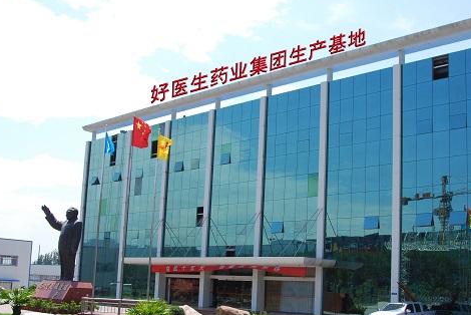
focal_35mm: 46
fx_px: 602
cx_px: 256
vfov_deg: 29.2
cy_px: 189
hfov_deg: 42.7
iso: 200
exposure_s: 1/320
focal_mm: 24
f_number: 9
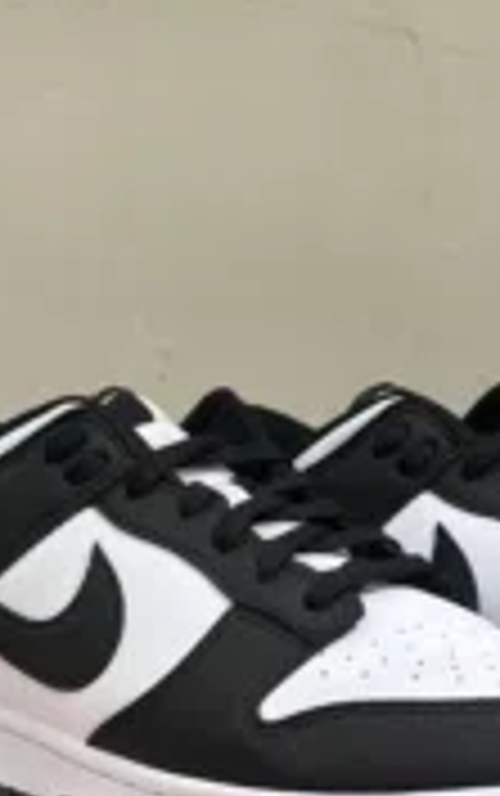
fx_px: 2501
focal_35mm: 115
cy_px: 567
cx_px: 360
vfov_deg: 18.0
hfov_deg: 11.4
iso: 200
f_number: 1.78
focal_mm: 6.86
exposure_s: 1/50
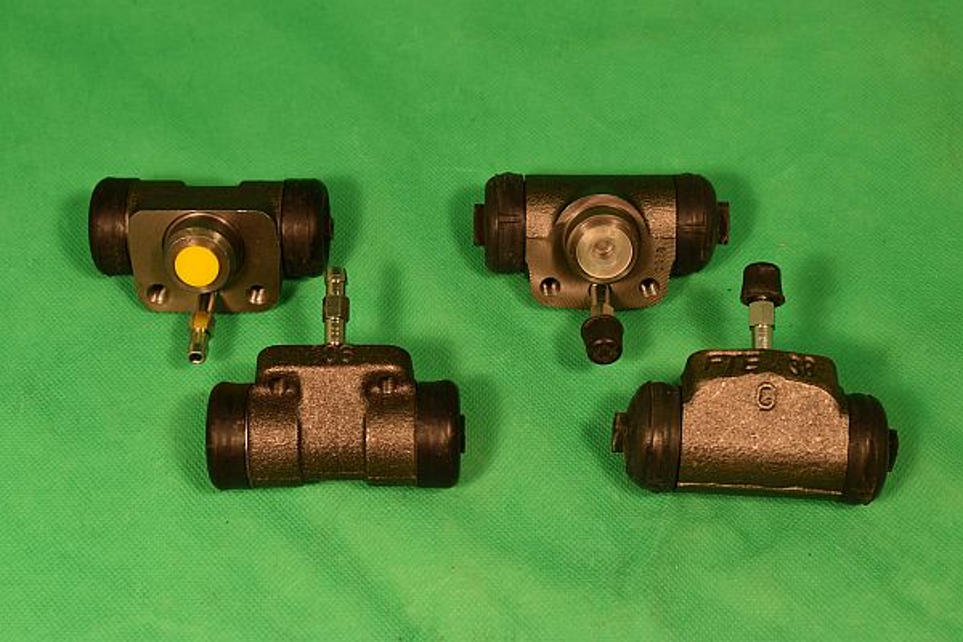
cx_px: 482
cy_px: 321
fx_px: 1525
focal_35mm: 57
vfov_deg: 23.8
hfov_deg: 35.1
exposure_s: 1/250
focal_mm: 38
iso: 360
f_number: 8
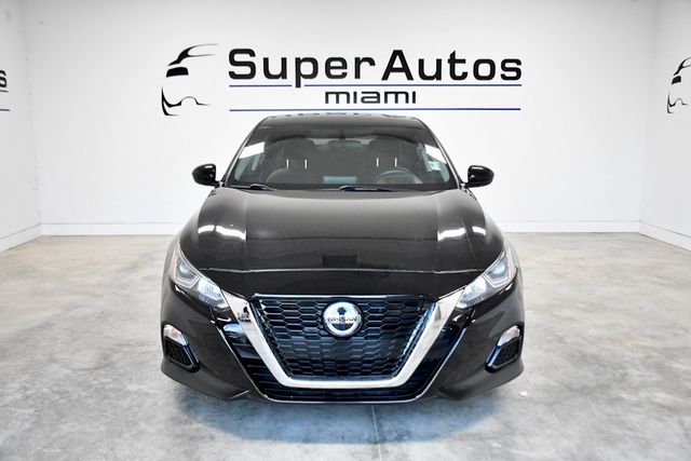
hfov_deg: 57.2
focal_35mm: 33
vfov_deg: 40.0
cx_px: 346
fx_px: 634
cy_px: 230
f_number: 3.5
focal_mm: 22
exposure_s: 1/640
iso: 2500
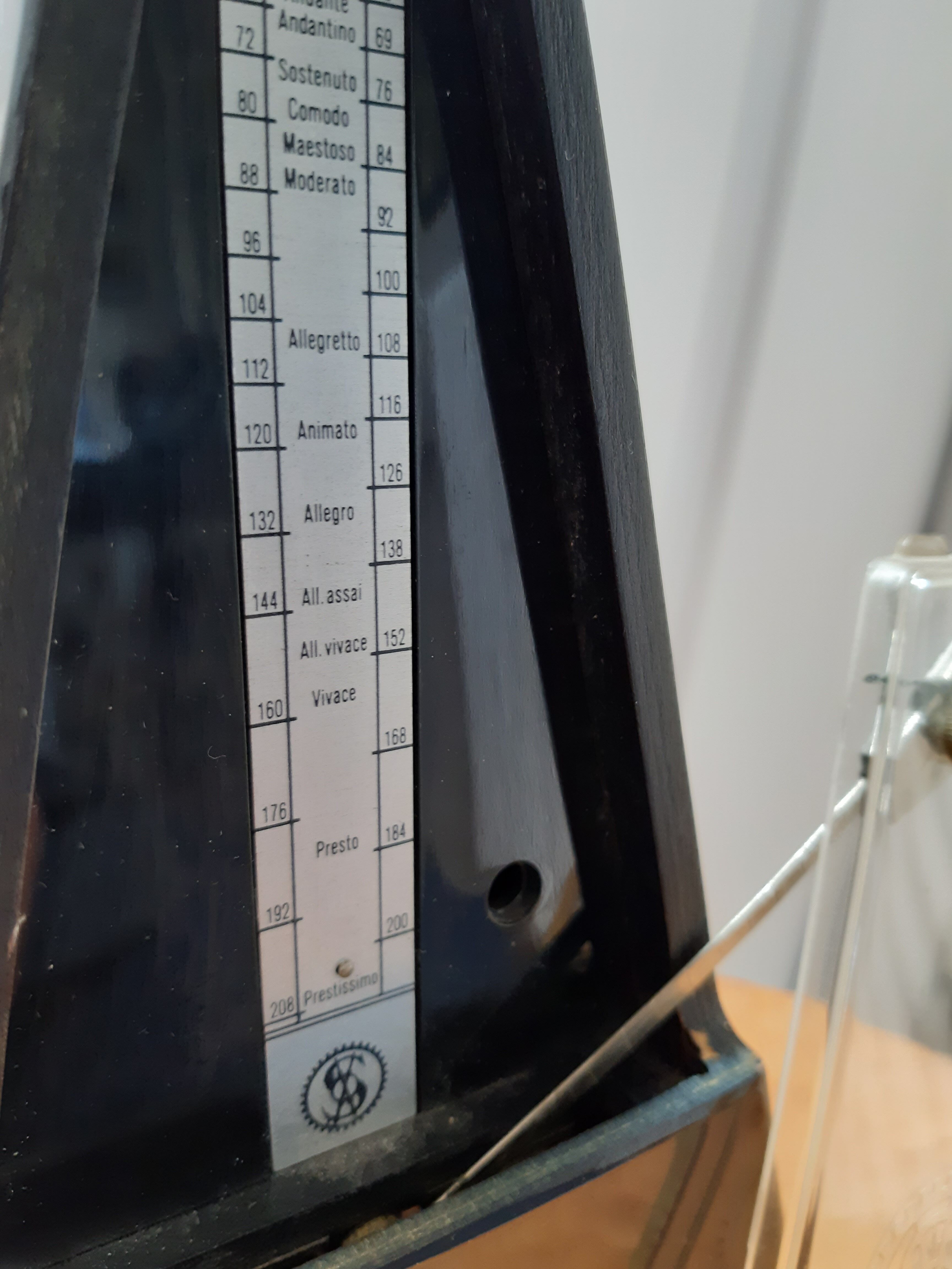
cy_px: 634
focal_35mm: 26
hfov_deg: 53.1
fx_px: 953
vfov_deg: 67.3
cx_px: 476
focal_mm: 3.92
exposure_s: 1/50
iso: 200
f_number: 1.7
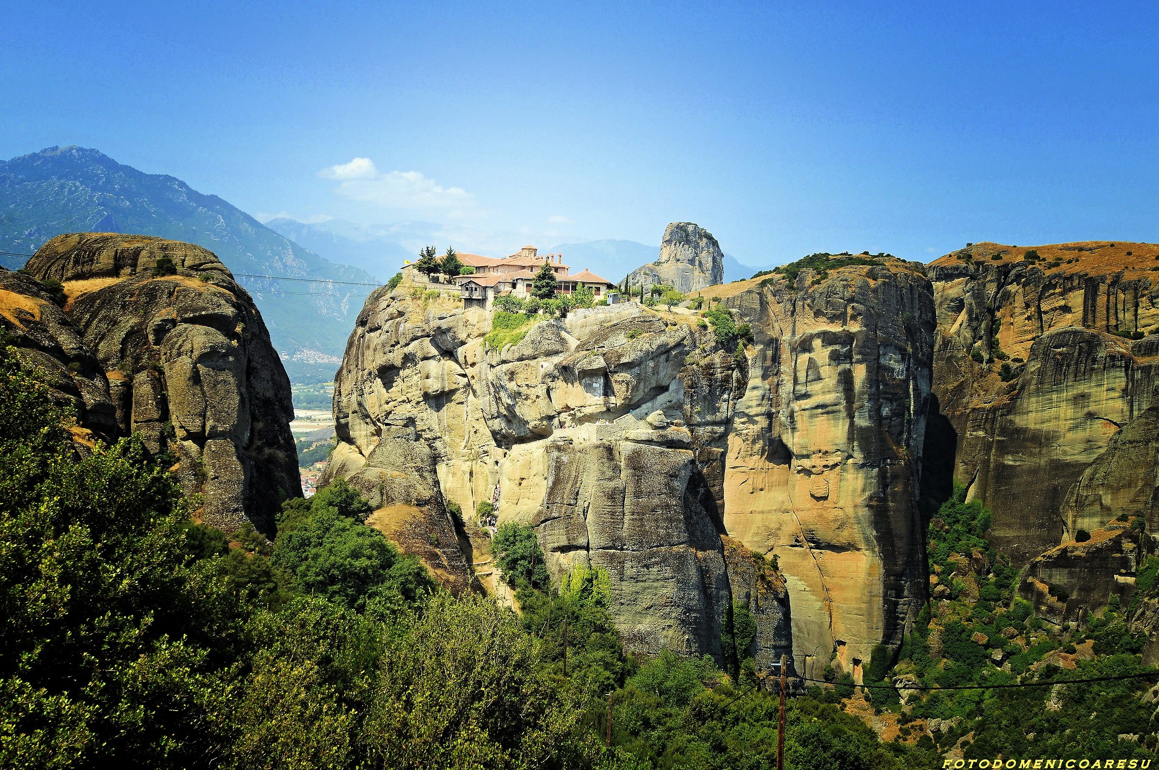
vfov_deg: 36.8
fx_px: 1158
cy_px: 385
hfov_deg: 53.2
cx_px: 580
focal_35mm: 36
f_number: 10
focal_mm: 24
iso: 200
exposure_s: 1/400
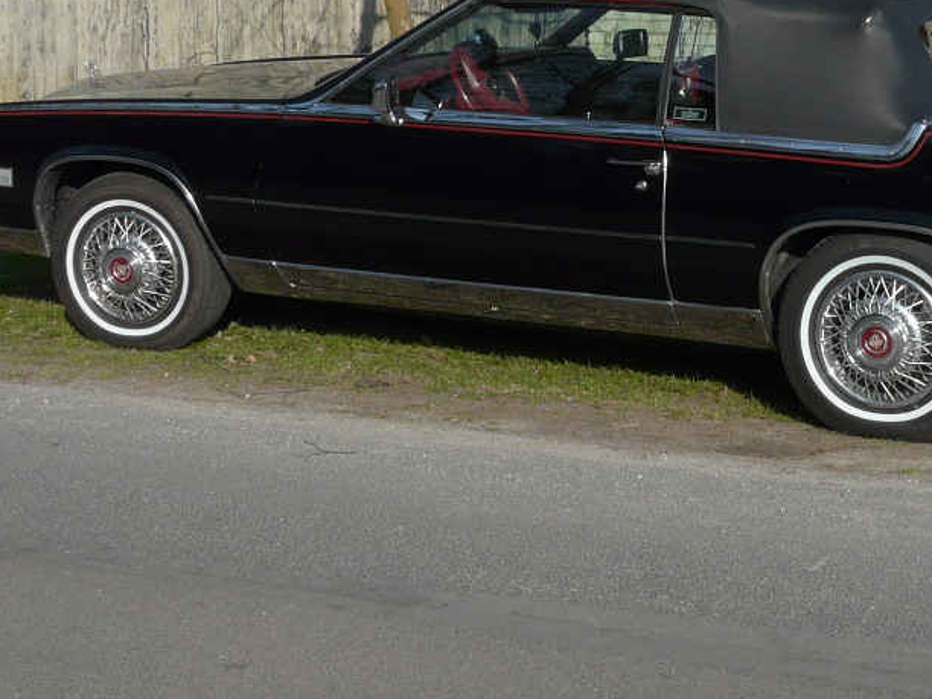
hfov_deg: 26.8
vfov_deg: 20.2
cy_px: 152
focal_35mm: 72
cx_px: 667
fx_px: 1939
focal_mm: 7
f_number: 5.6
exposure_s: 1/400
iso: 100
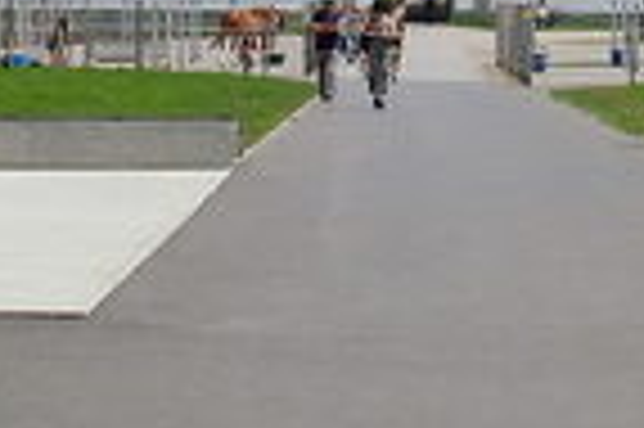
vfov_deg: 5.6
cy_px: 36
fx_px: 4342
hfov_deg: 8.5
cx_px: 284
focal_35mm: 243
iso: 200
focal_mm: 38.8
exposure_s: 1/1250
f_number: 4
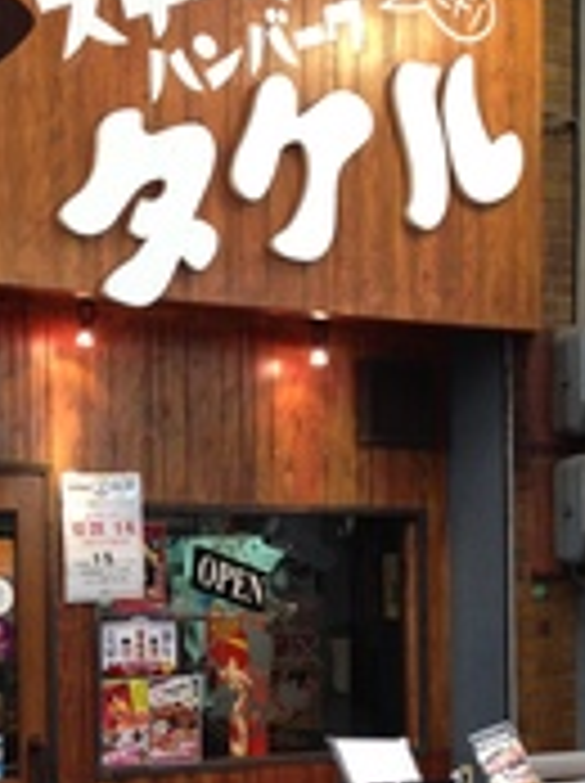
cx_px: 76
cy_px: 621
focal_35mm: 76
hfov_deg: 19.1
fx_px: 1717
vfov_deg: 25.3
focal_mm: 4.12
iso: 50
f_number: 2.4
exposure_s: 1/20
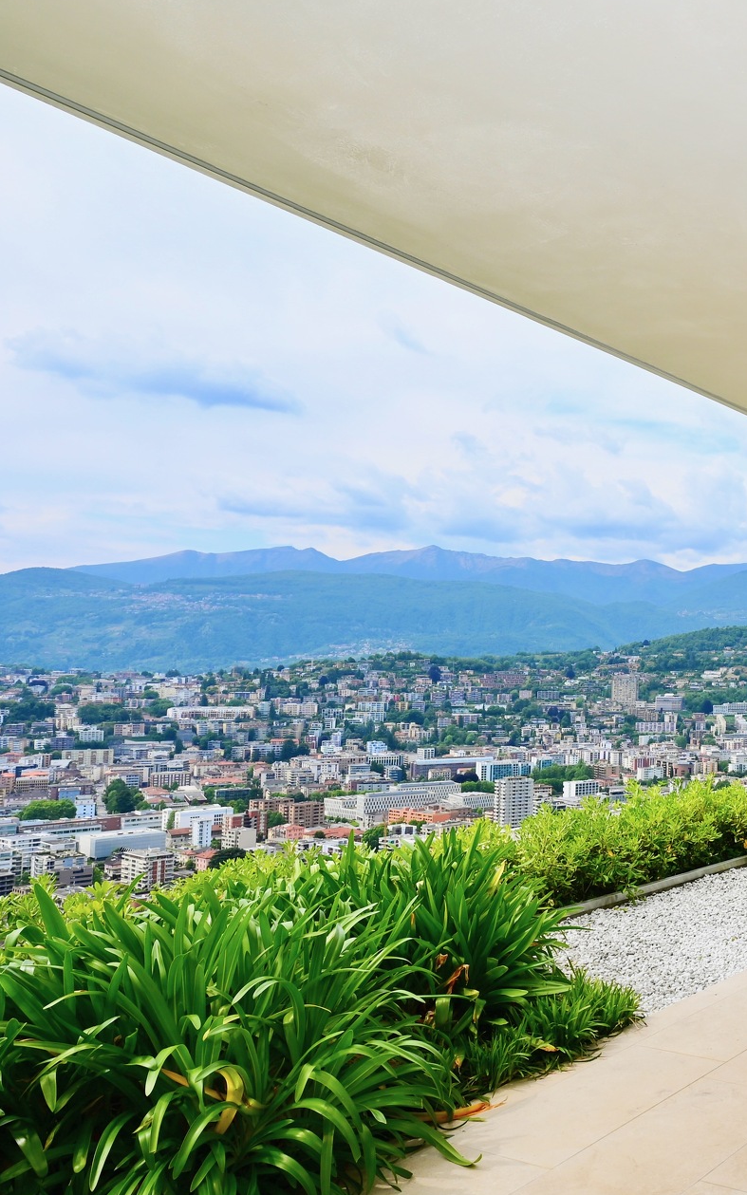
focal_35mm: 29
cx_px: 941
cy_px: 631
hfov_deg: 33.3
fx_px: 945
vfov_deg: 64.6
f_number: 10
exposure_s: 1/200
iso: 100
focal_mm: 14
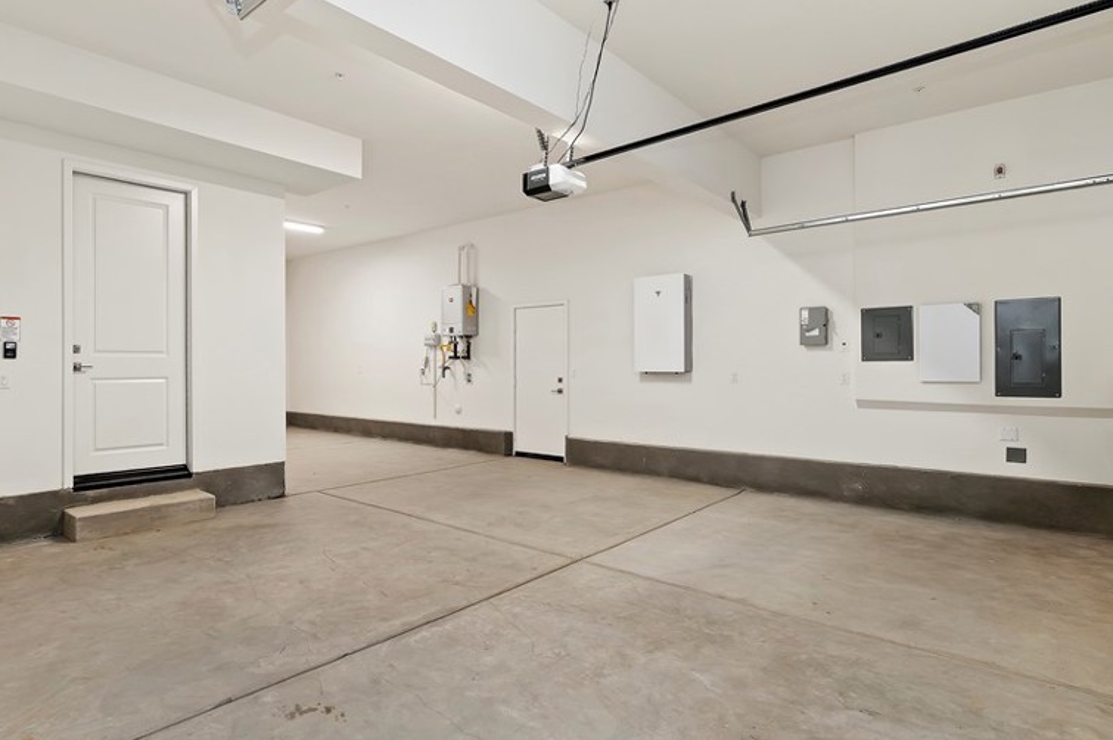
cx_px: 469
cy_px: 394
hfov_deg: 86.3
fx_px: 587
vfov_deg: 64.4
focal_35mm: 19
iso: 500
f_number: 10
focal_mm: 14
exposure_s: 1/3
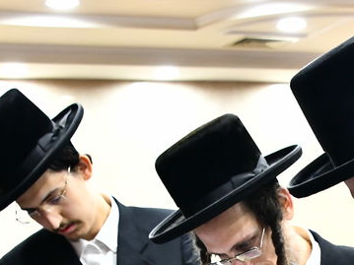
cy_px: 388
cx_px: 319
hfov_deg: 18.4
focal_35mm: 105
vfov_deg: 13.3
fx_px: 1073
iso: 3200
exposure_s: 1/80
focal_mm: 28
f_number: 5.6
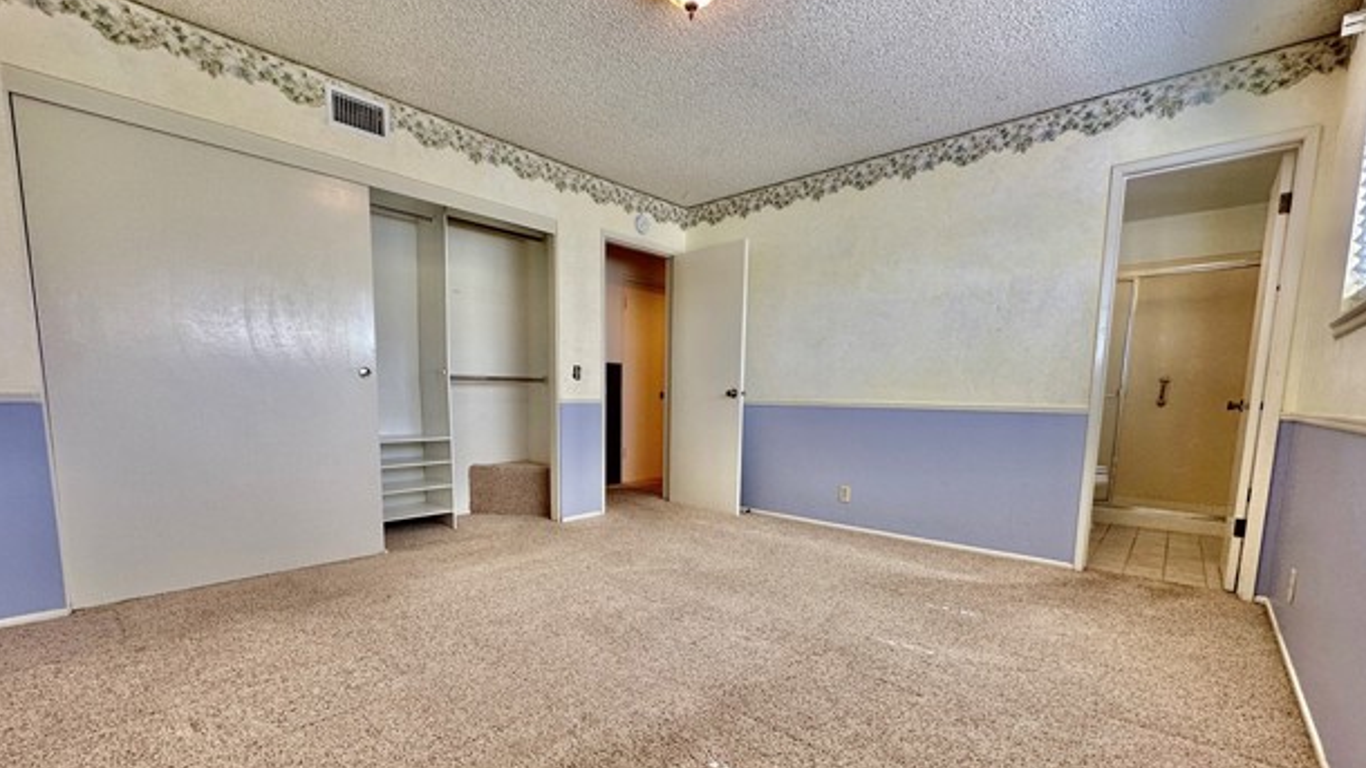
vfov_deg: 66.3
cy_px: 466
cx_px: 672
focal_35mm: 16
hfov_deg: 99.4
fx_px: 579
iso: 125
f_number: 2.2
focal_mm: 2.22
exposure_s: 1/120
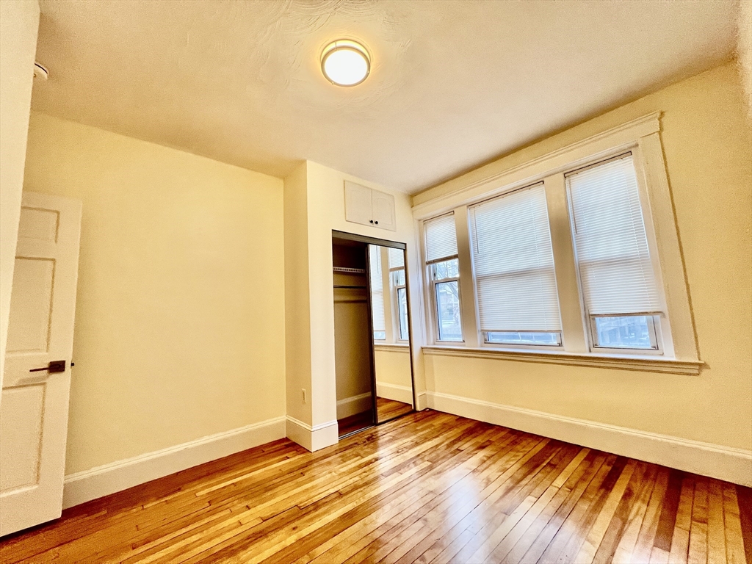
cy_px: 282
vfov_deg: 89.9
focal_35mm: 13
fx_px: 282
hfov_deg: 106.2
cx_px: 376
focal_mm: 1.57
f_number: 1.8
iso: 200
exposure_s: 1/120
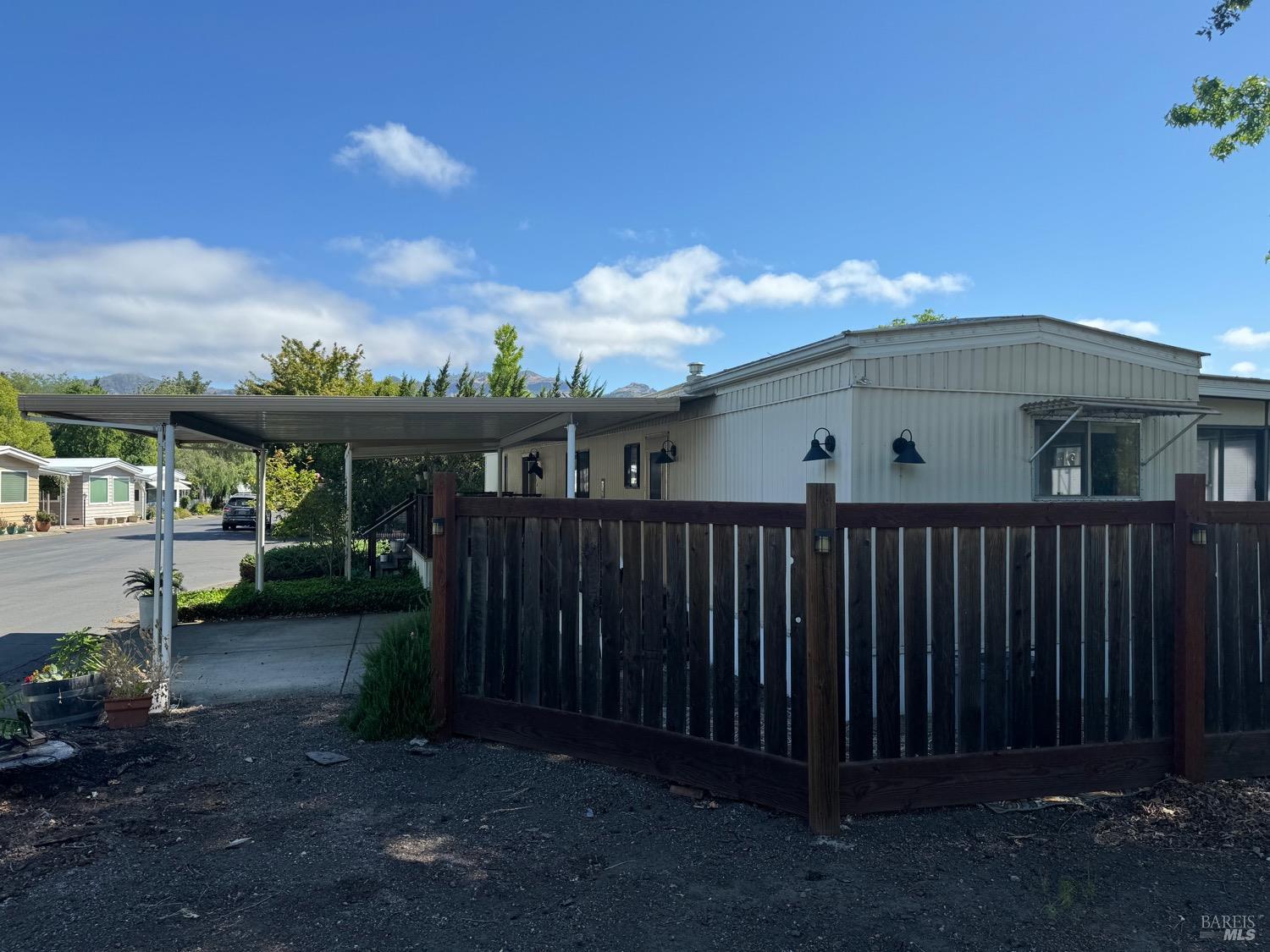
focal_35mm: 24
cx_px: 635
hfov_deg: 71.6
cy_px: 476
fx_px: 881
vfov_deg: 56.8
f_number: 1.78
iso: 80
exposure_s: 1/3597
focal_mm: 6.76
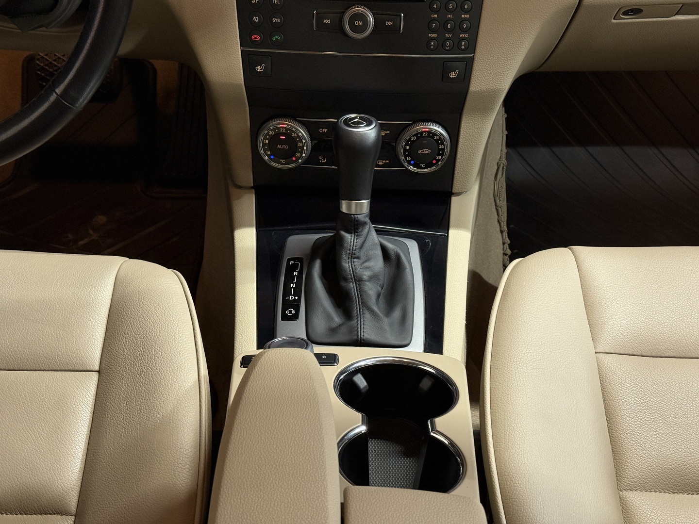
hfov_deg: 39.7
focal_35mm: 48
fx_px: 969
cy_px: 262
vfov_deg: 30.3
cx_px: 350
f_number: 1.78
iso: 250
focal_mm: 6.76
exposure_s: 1/50
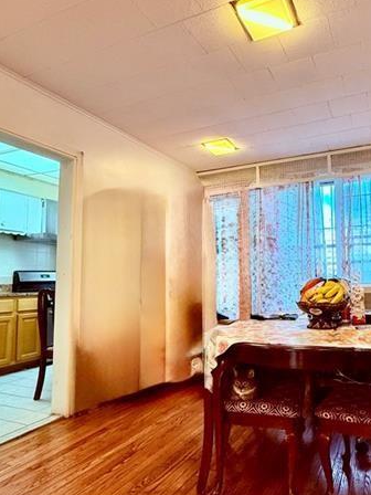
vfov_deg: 71.6
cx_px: 245
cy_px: 257
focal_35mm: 24
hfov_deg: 55.7
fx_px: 343
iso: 500
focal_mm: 2.22
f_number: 2.2
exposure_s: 1/60
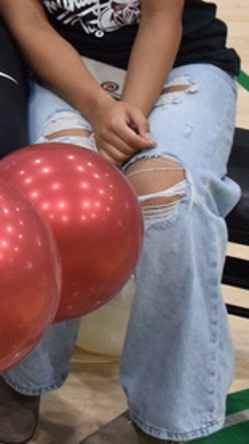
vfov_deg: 15.2
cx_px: -504
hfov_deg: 7.6
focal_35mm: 139
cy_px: -1
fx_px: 1635
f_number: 8
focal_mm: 24
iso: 1600
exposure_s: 1/100
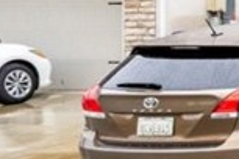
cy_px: 68
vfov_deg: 12.8
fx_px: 710
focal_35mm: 107
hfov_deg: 11.1
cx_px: 731
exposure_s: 1/200
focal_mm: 16
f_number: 11
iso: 800
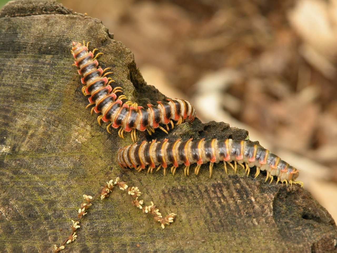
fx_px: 2590
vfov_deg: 5.6
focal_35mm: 266
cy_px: 126
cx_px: 168
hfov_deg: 7.4
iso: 100
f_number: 7.4
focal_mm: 67.7
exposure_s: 1/26.6
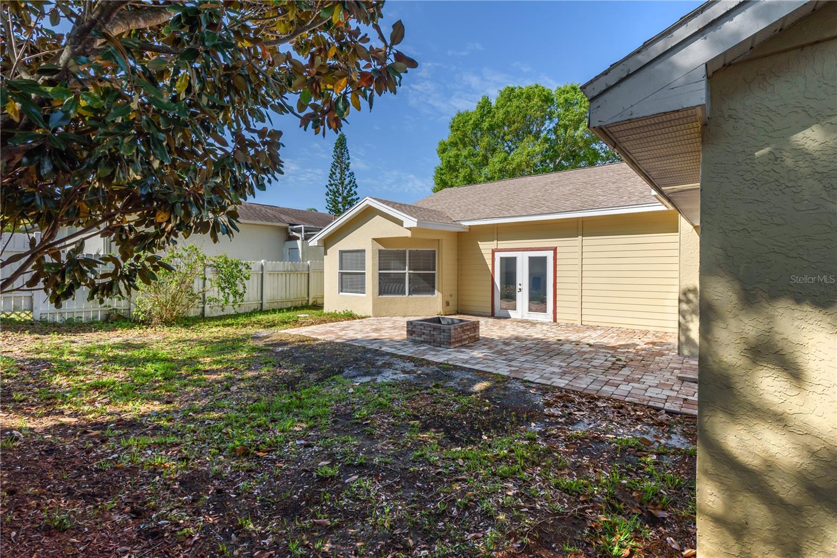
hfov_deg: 96.7
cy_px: 279
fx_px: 372
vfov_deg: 73.8
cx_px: 418
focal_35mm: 16
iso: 320
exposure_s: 1/500
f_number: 10
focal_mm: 16
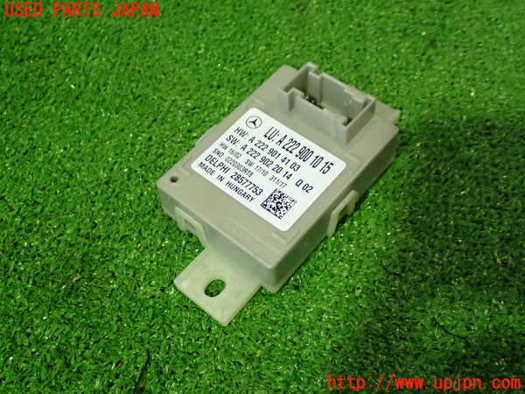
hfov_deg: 45.8
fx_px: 622
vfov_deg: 35.1
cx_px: 262
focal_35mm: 41
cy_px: 197
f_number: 2.8
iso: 640
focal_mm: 7.31
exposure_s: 1/40
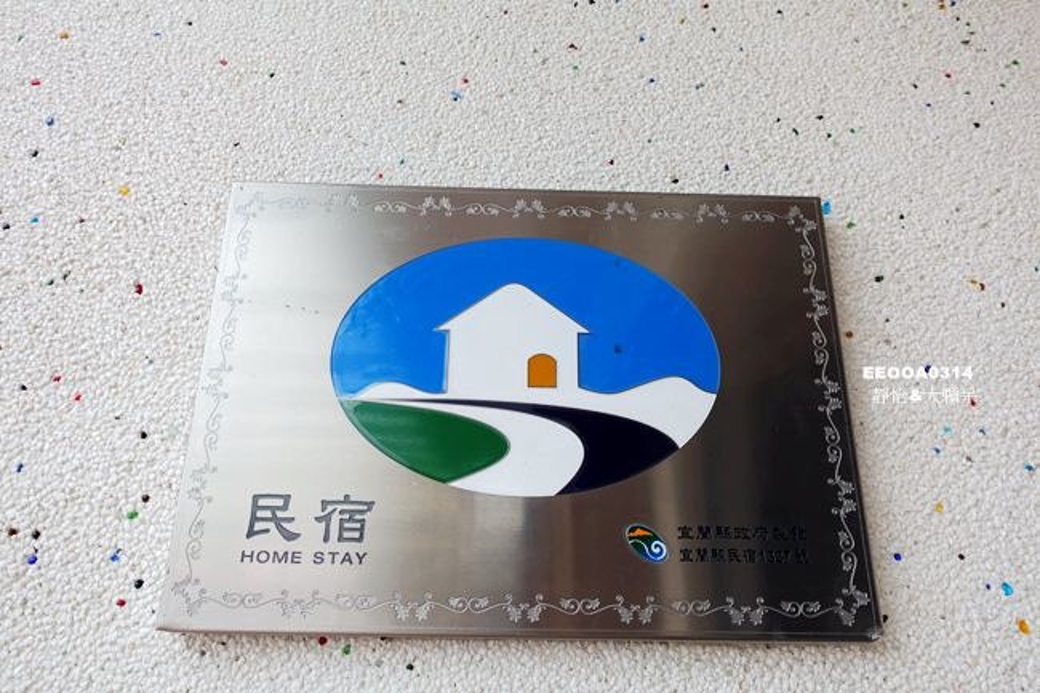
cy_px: 346
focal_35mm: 24
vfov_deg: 53.1
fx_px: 693
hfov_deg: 73.8
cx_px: 520
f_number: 2.8
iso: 125
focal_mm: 8.8
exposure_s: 1/30
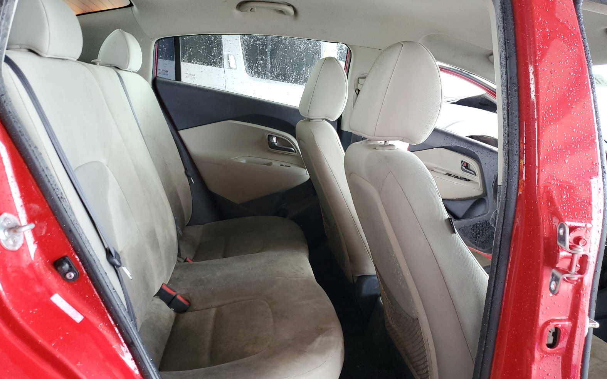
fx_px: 463
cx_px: 299
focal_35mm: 28
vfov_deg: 44.5
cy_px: 210
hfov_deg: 66.5
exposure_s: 1/60.2
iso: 135
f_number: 1.5
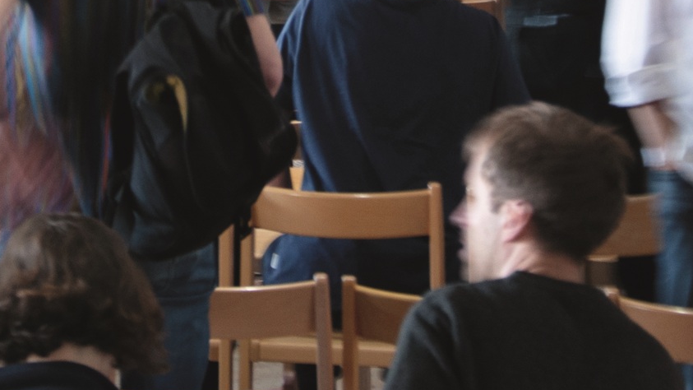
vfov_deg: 5.7
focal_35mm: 210
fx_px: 3850
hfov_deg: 10.3
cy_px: -276
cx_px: 192
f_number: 4.8
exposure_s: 1/5
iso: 200
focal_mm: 45
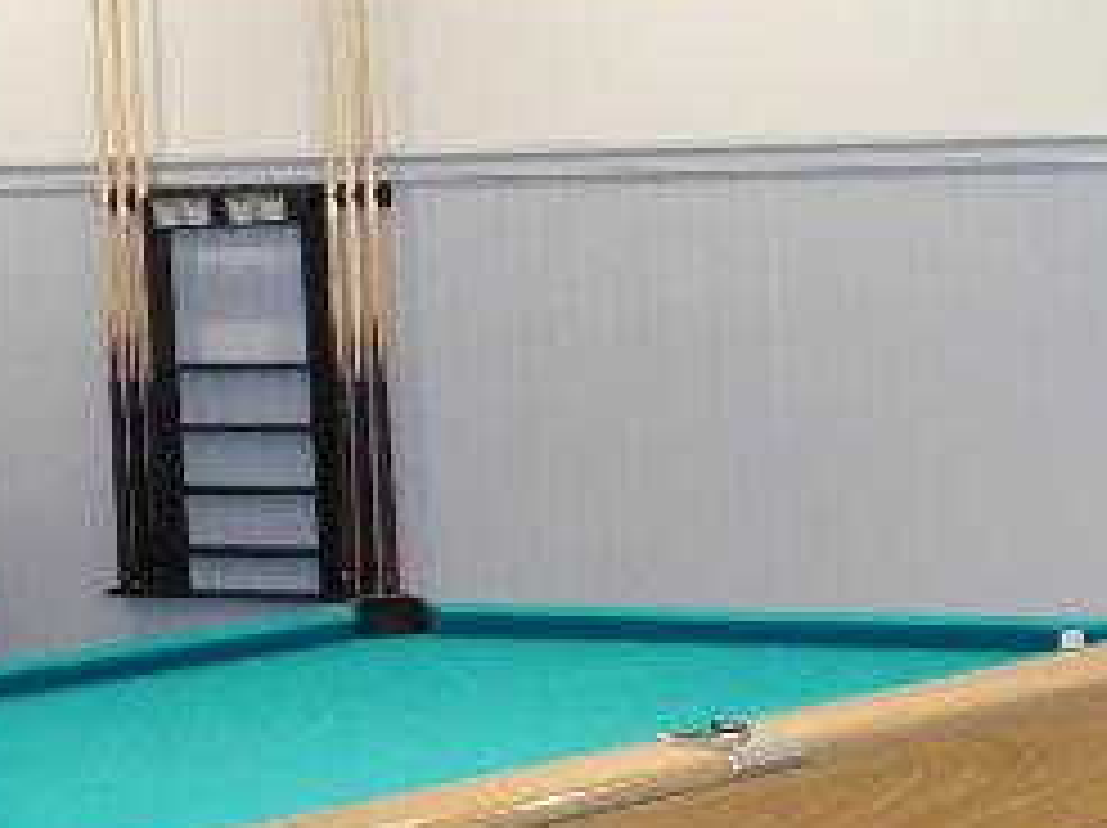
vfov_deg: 9.8
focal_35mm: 150
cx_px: 1017
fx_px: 4792
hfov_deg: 13.1
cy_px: 814
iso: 400
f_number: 3.5
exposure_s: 1/30
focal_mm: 6.3
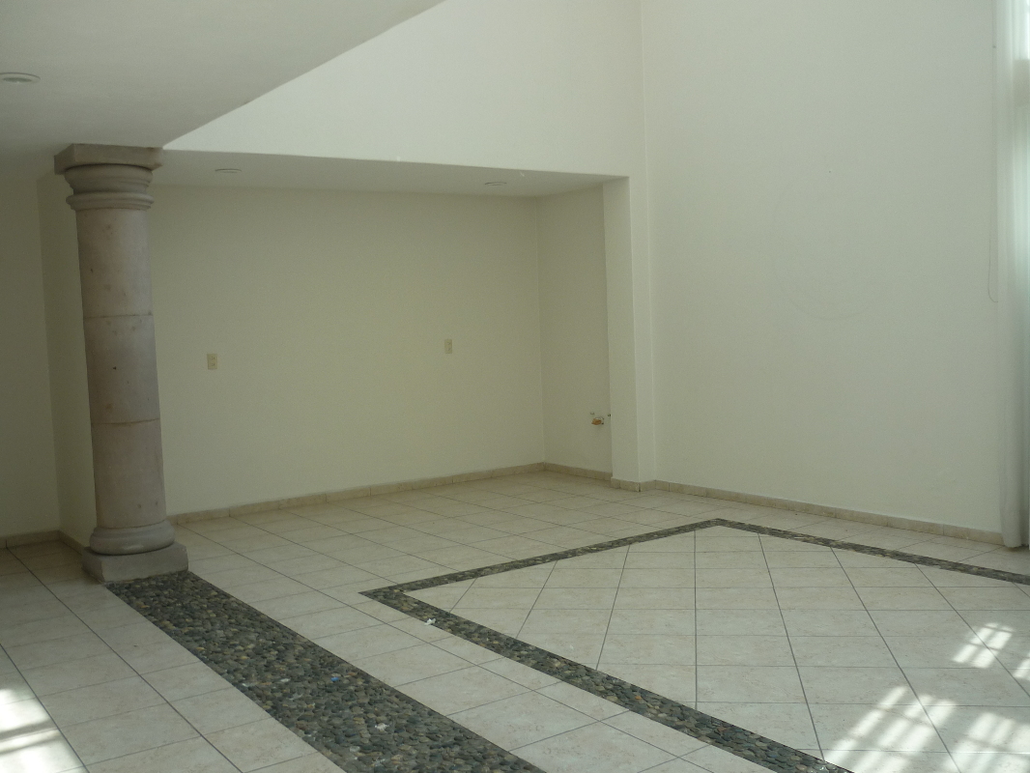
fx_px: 982
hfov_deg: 55.3
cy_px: 386
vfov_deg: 43.0
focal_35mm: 33
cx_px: 515
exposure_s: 1/250
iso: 80
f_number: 2.8
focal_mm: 5.5
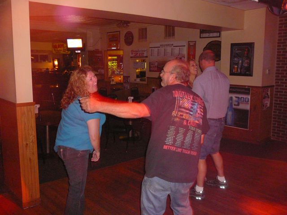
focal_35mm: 35
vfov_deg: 40.7
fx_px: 290
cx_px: 144
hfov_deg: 52.6
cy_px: 108
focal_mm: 5.2
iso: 320
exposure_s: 1/8
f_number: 2.8
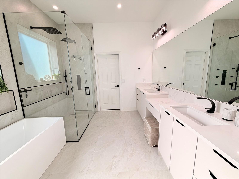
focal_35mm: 14
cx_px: 120
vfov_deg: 85.7
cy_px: 90
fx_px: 97
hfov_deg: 102.1
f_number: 2.2
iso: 40
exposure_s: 1/134
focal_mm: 2.22
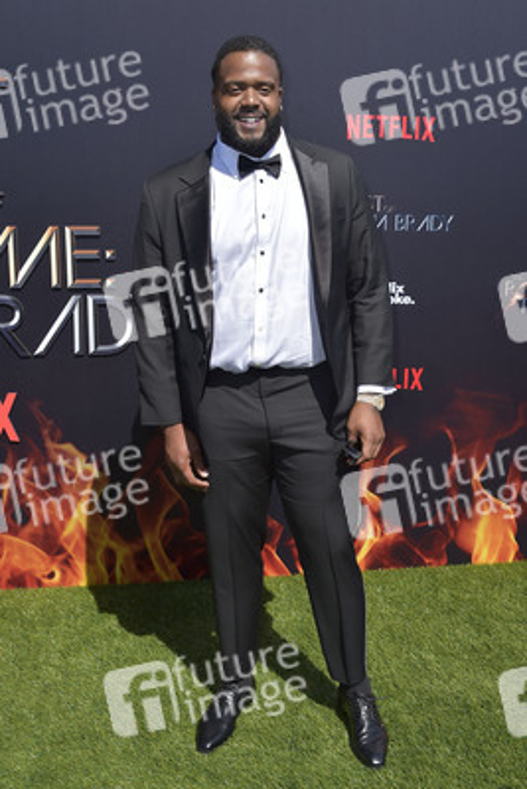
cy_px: 394
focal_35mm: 32
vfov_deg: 58.7
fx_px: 702
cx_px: 264
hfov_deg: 41.1
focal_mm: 32
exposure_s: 1/250
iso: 200
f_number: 8
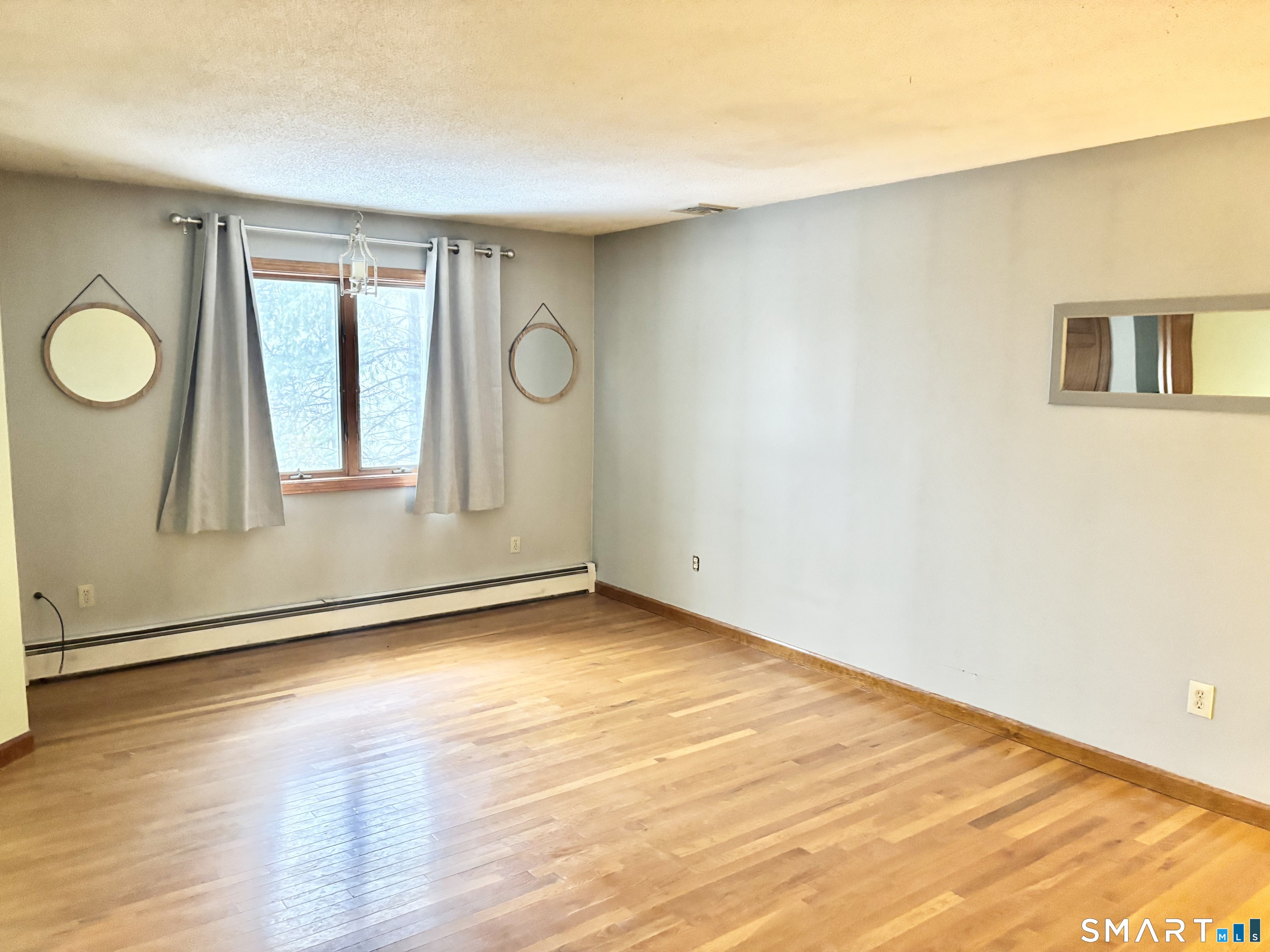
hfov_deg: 67.3
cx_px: 635
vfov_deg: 53.1
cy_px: 476
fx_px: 954
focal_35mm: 26
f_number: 1.6
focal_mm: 5.96
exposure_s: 1/40
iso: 500
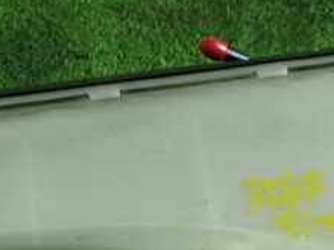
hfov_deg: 23.8
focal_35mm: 82
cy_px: 236
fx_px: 791
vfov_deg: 17.7
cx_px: 184
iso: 250
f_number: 2.3
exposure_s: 1/30
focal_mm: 5.4
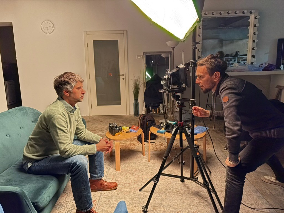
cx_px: 142
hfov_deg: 67.3
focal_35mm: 26
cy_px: 106
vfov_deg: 53.1
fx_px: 213
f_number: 1.6
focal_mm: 5.96
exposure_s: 1/25
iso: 5000
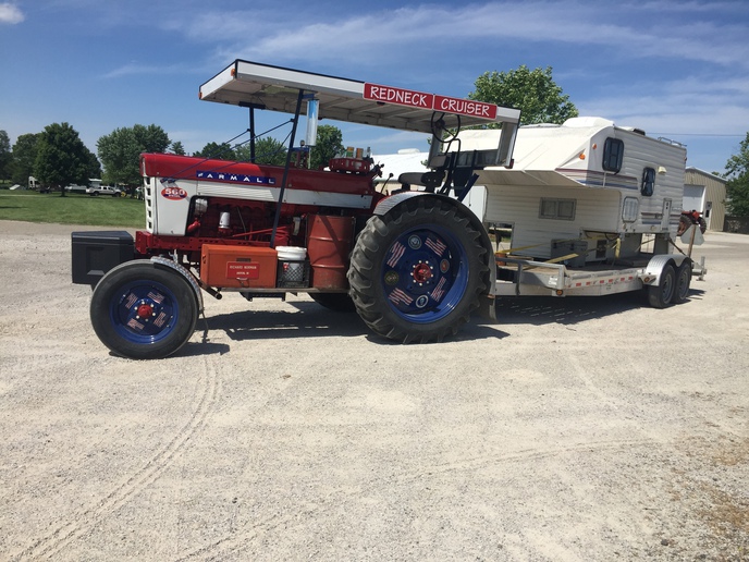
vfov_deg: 48.2
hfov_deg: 61.7
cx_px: 374
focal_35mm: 29
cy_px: 281
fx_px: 627
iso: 32
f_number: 2.2
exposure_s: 1/3049
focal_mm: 4.15
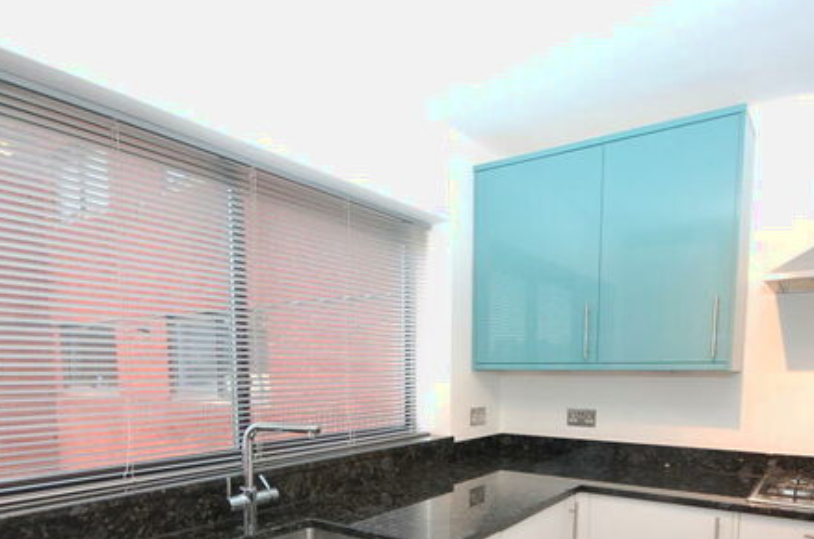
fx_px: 1083
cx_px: 431
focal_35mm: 48
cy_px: 418
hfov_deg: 41.2
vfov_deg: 27.5
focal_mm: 20
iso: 500
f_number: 5.6
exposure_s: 1/30
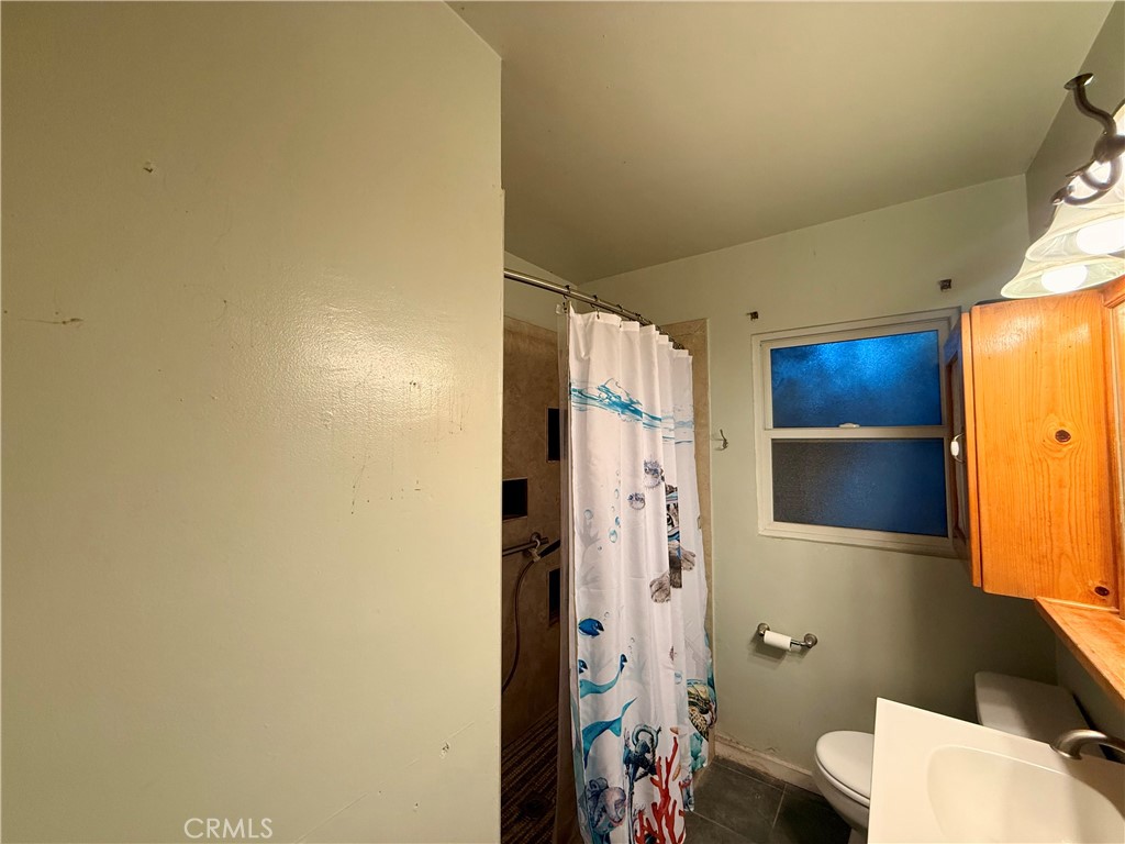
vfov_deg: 85.7
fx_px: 455
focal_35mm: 14
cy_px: 422
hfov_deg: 102.1
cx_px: 562
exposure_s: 1/120
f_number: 2.2
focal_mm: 2.22
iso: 250
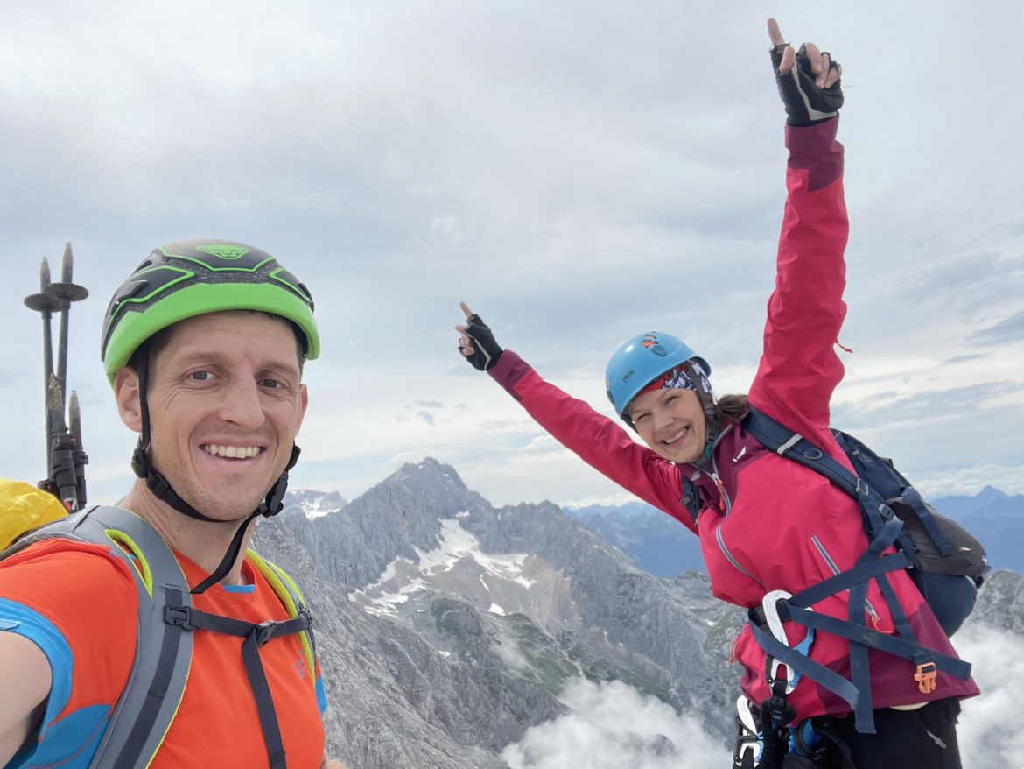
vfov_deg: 58.9
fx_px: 681
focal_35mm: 23
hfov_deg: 73.9
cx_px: 512
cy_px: 384
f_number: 2.2
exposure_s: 1/1418
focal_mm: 2.71
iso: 25
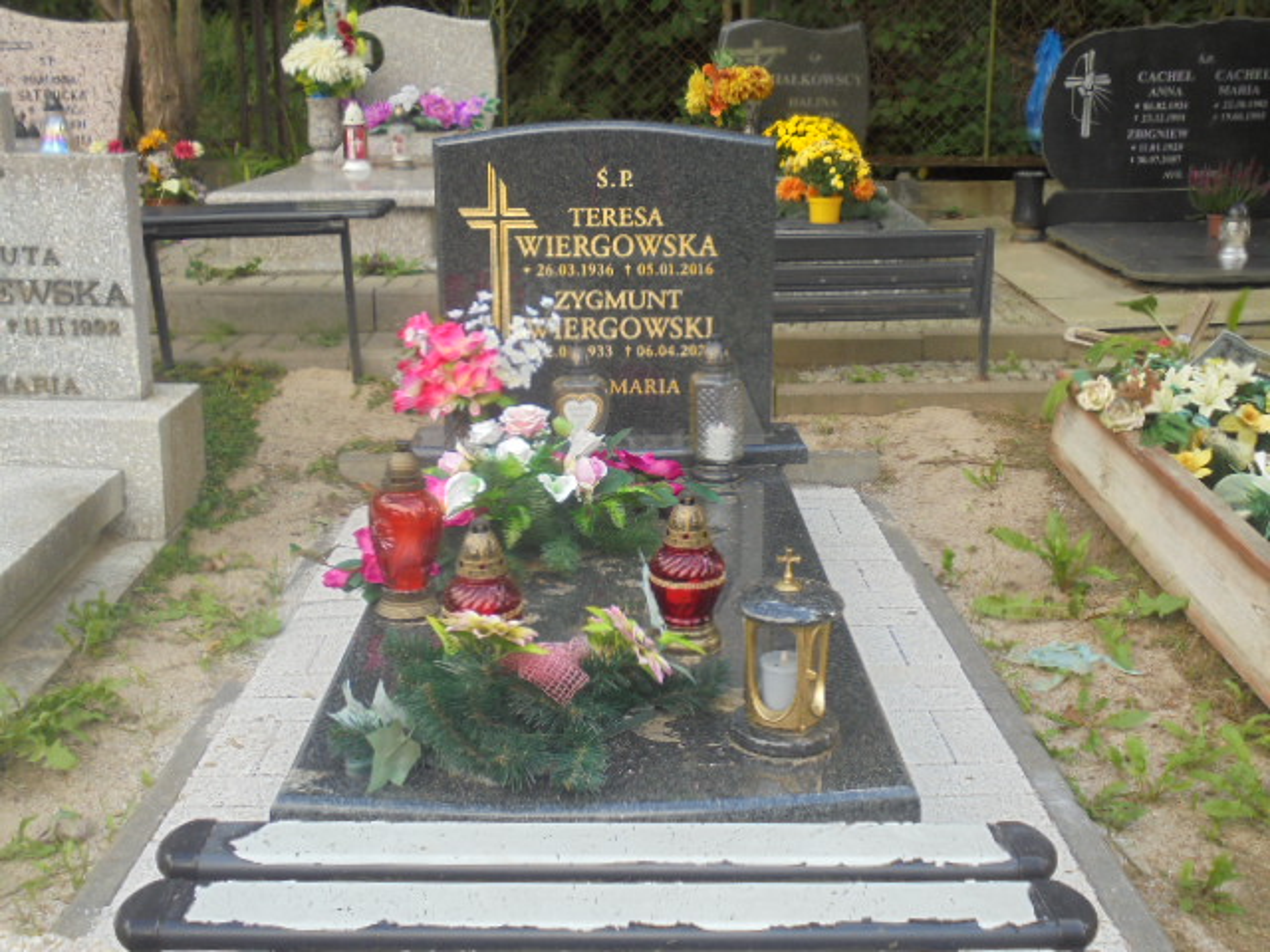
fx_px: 1394
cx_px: 635
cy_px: 476
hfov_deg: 49.0
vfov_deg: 37.7
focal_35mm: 38
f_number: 4.2
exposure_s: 1/100
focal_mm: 6.9
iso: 100
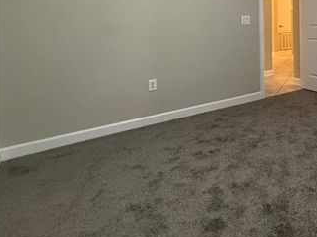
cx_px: 324
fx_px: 284
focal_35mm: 31
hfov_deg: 47.3
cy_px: 12
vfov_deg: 40.9
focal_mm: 2.22
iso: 250
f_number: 2.2
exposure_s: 1/60
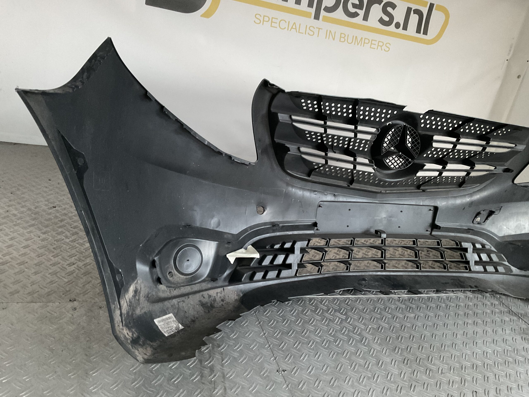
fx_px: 443
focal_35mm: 29
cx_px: 264
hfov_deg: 61.7
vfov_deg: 48.2
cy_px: 198
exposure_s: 1/25
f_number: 1.8
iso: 400
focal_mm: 3
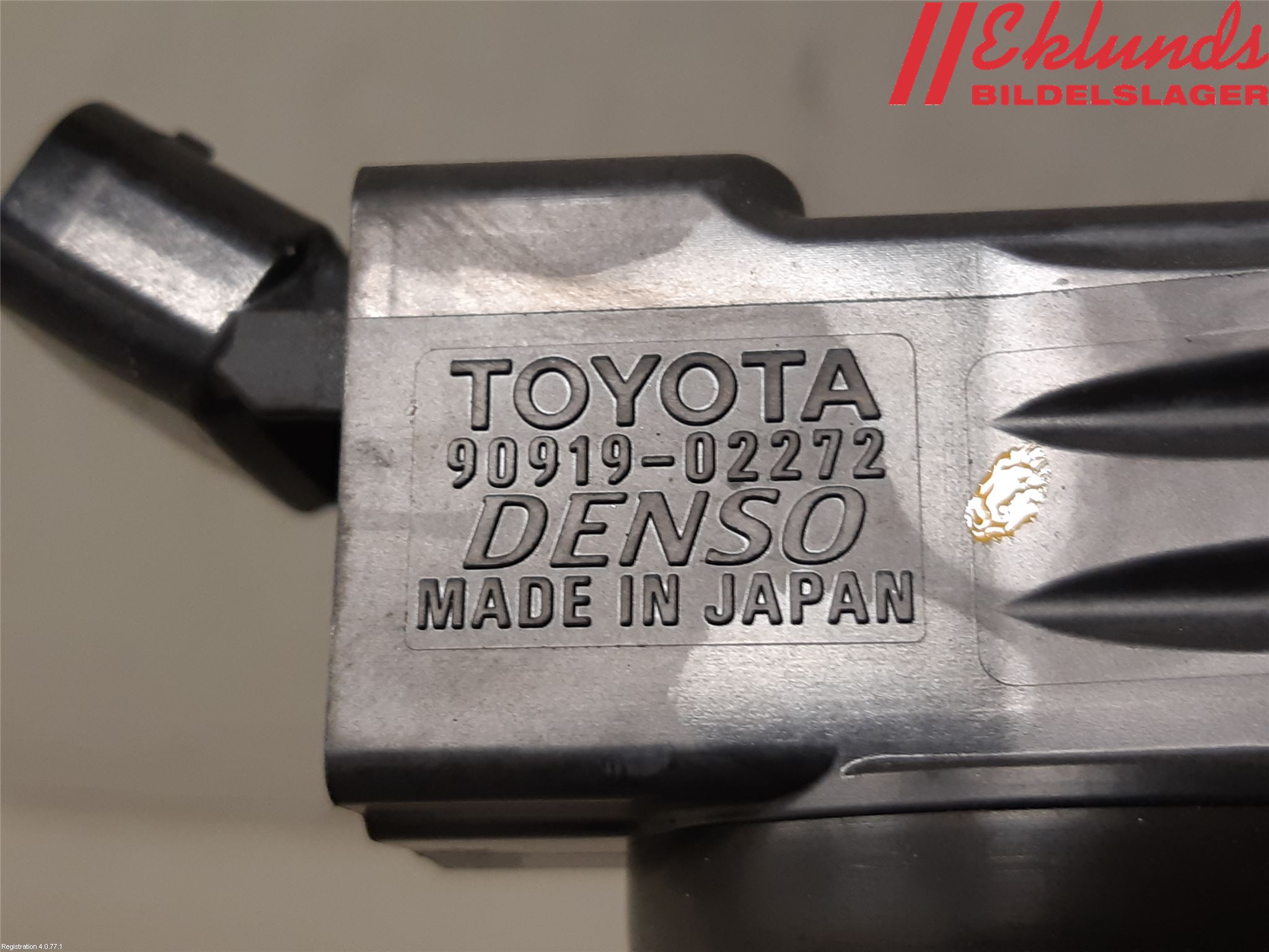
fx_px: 953
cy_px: 476
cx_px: 634
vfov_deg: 53.1
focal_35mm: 26
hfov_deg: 67.3
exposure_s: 1/50
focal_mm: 3.93
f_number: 1.7
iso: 100
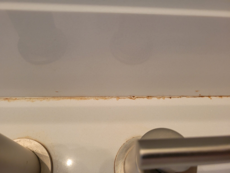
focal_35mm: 26
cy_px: 86
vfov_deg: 53.1
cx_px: 115
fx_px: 173
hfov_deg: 67.3
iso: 250
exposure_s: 1/60
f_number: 1.8
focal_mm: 5.4
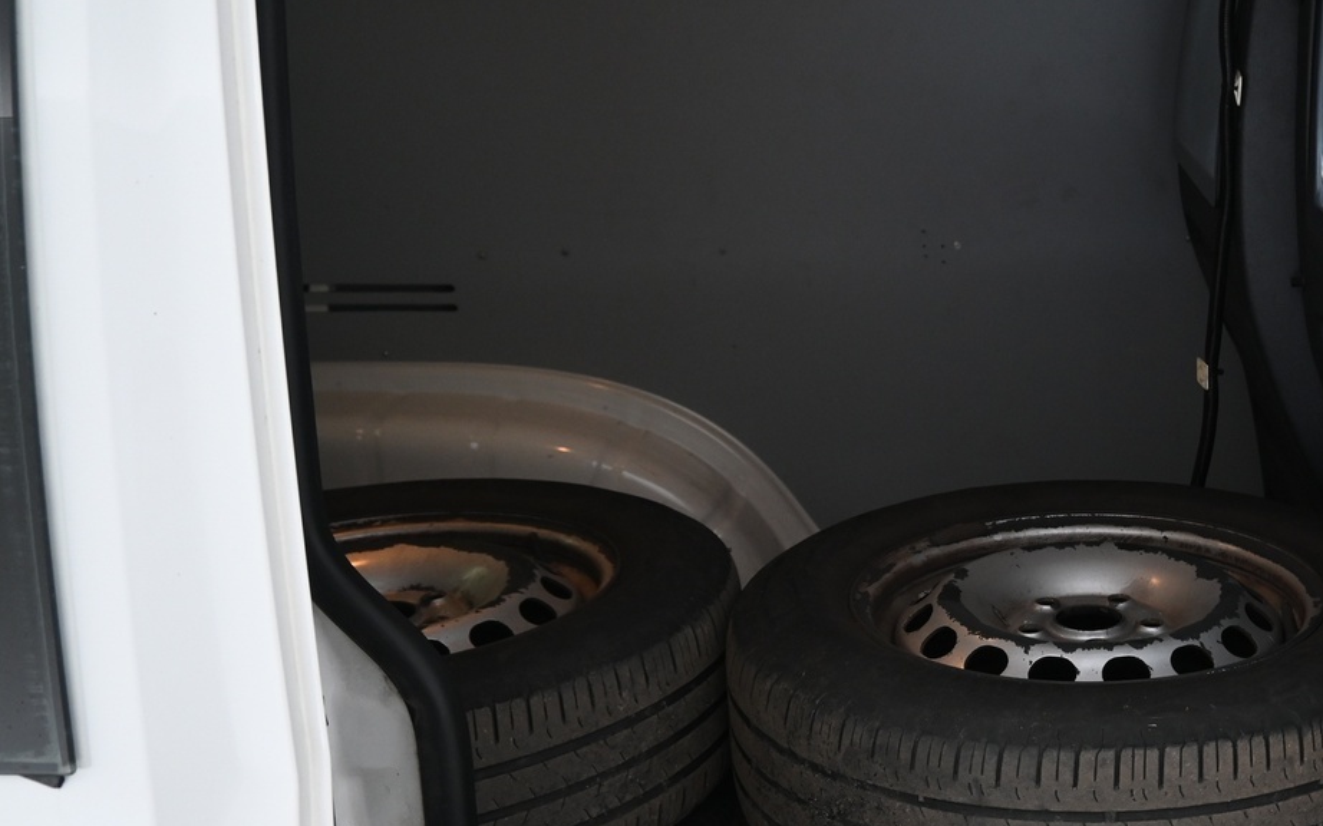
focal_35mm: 43
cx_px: 1082
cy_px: 447
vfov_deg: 29.8
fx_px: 1550
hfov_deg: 43.8
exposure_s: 1/25
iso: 560
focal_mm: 16
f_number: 3.5
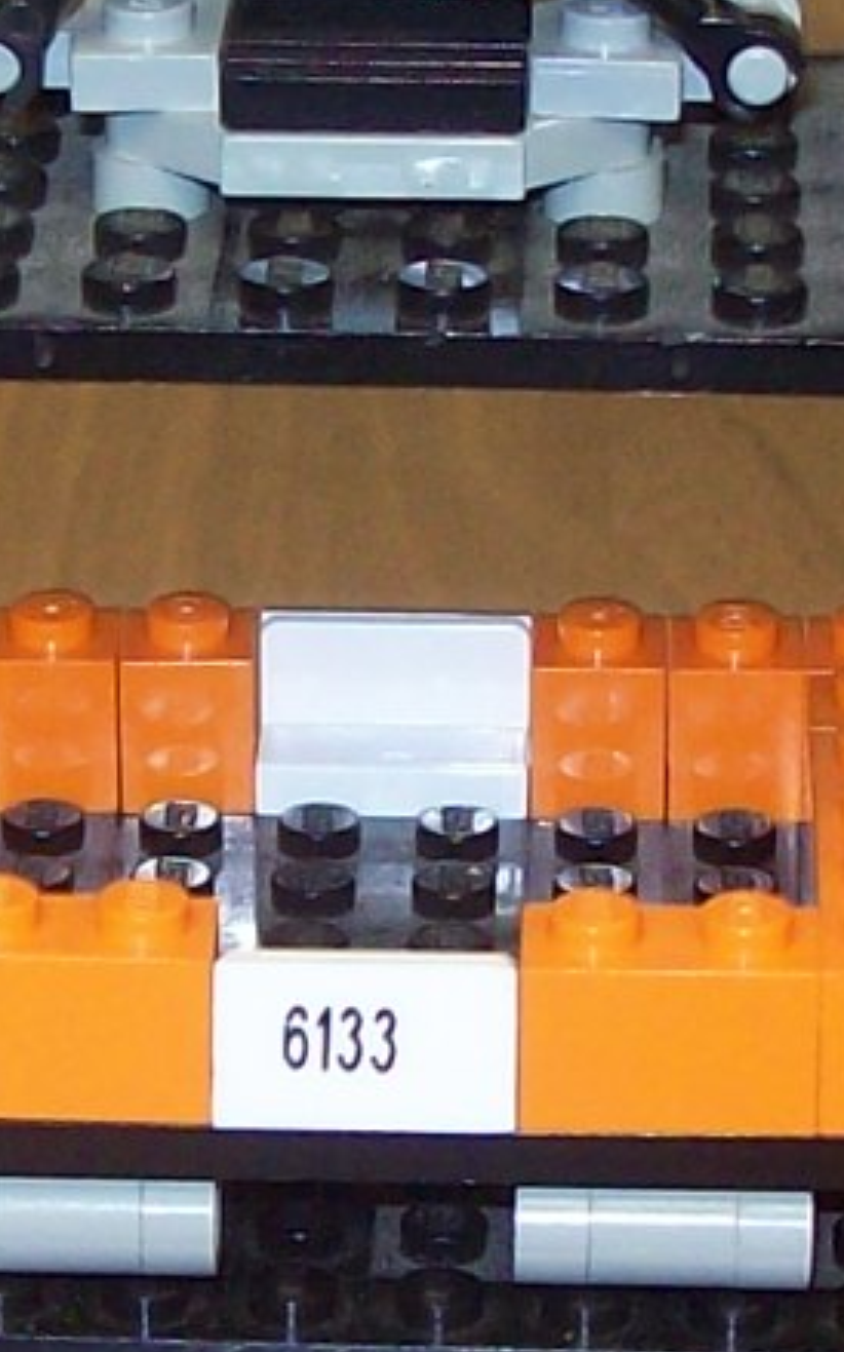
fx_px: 6557
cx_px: 376
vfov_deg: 11.8
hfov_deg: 7.4
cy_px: 850
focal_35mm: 178
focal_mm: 6
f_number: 2.7
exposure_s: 1/64
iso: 80
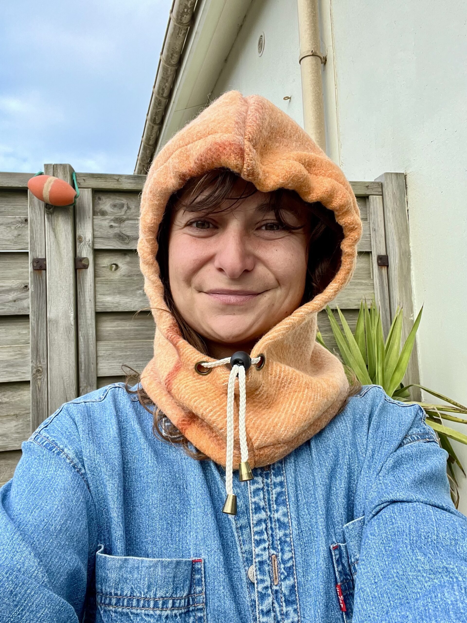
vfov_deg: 60.0
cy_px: 312
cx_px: 234
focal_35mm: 30
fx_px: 540
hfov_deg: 46.8
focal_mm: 2.71
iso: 40
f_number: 2.2
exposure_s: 1/138
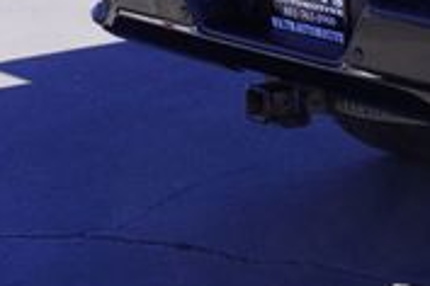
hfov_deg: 13.6
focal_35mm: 136
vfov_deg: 10.0
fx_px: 1622
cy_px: -51
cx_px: 770
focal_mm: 25
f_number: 7.1
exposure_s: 1/100
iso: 100
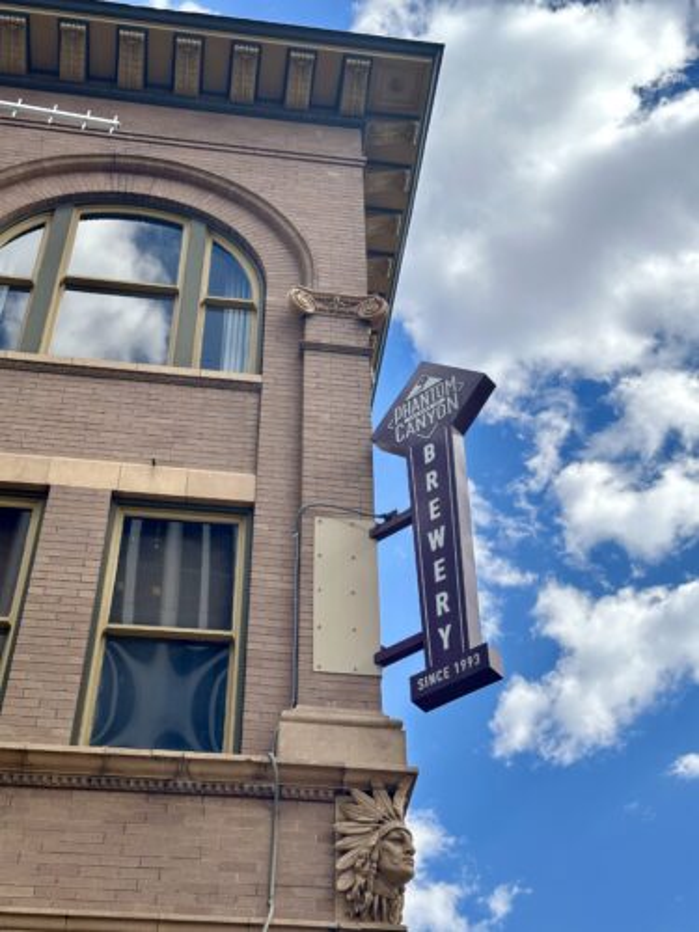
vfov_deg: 39.7
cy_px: 466
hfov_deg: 30.3
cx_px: 350
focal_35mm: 48
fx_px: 1292
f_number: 1.78
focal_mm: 6.86
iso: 64
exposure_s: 1/3257
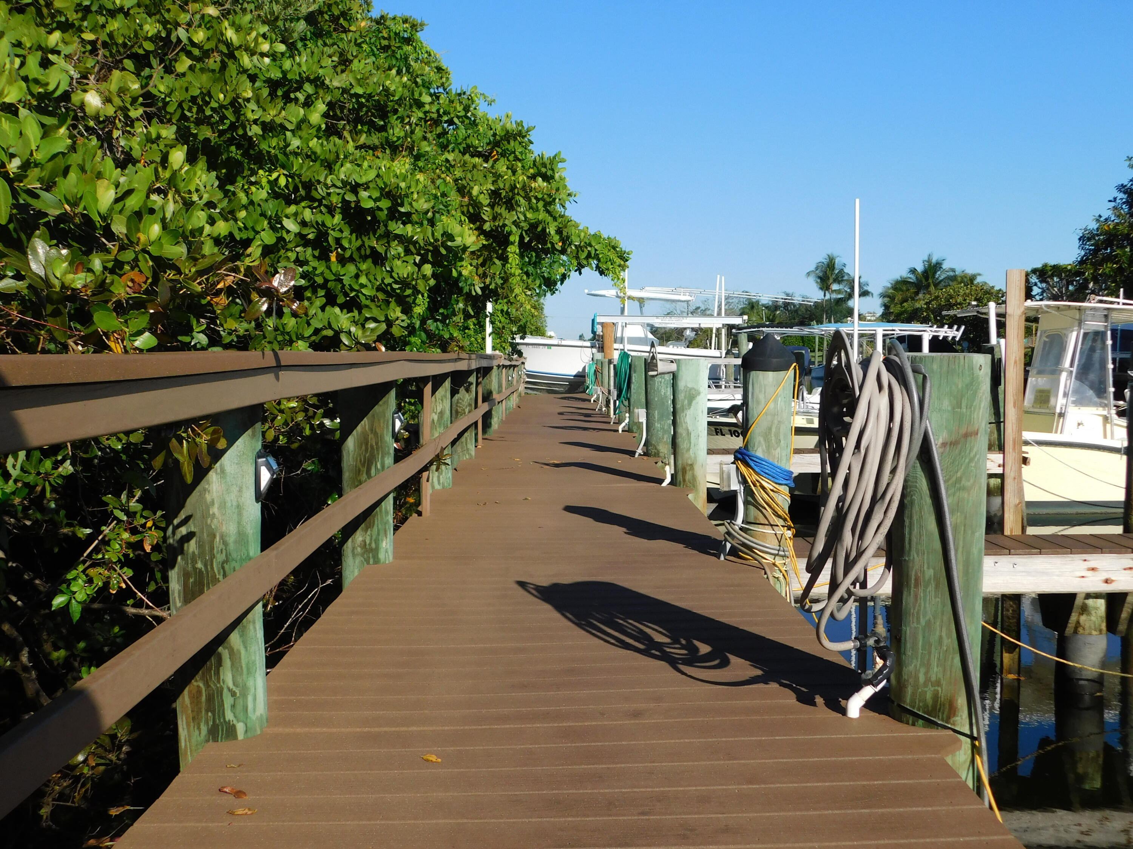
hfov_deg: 51.4
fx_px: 1178
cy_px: 424
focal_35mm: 36
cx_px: 566
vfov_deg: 39.7
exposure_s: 1/400
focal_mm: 6.3
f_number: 7
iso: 125
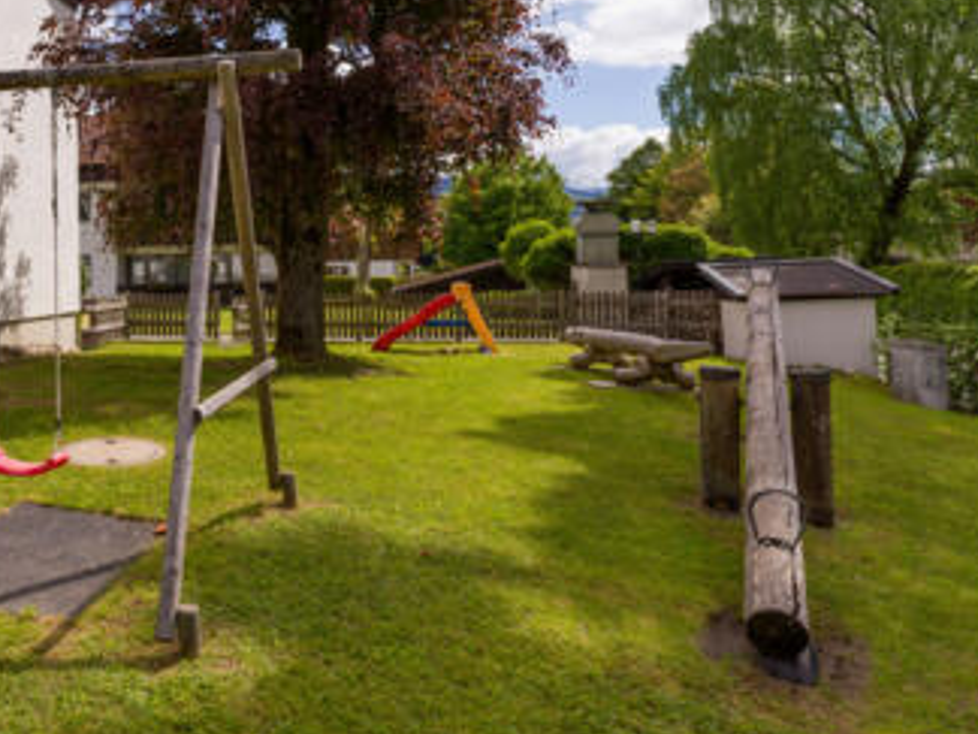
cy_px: 254
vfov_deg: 47.6
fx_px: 819
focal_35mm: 29
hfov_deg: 57.1
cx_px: 196
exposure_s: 1/400
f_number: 9.5
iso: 200
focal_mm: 21
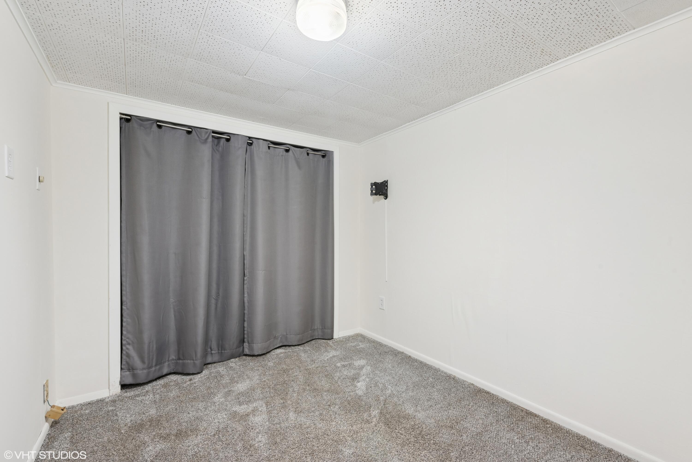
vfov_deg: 73.8
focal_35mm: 16
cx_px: 346
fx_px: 308
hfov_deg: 96.7
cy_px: 231
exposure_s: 1/1.67
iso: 200
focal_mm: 16
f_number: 11
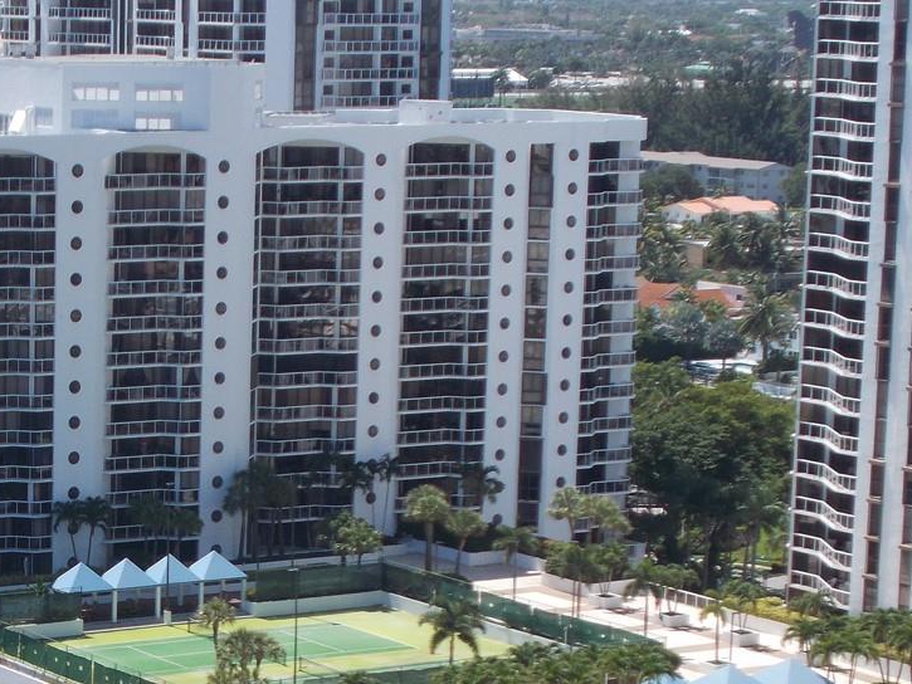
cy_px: 694
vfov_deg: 11.5
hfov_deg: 15.1
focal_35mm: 128
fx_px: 3373
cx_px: 5
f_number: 4.9
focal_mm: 10.3
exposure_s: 1/320
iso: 80
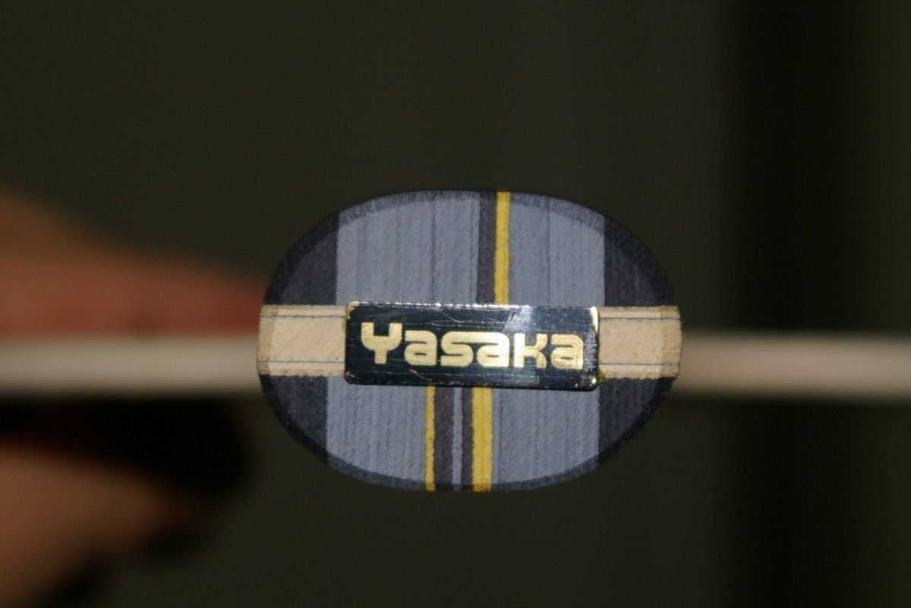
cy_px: 304
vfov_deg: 25.8
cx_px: 456
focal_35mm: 52
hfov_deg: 37.9
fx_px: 1328
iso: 200
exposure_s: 1/50
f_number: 4.5
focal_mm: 35
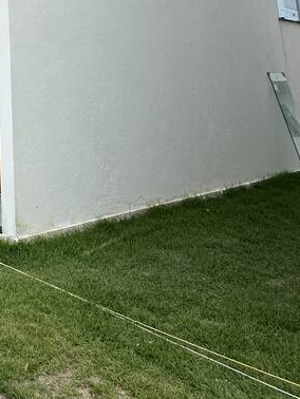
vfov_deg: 40.8
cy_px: -1
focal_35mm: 40
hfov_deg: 29.1
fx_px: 462
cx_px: -92
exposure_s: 1/988
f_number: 2.2
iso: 50
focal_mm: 2.22
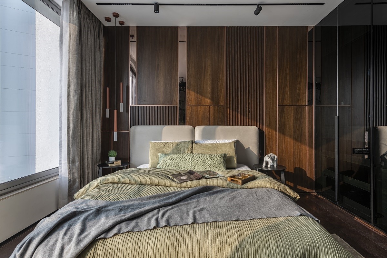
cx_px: 194
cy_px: 129
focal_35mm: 18
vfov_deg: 67.4
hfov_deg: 90.0
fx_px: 193
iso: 100
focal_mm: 18
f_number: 8
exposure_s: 1/640
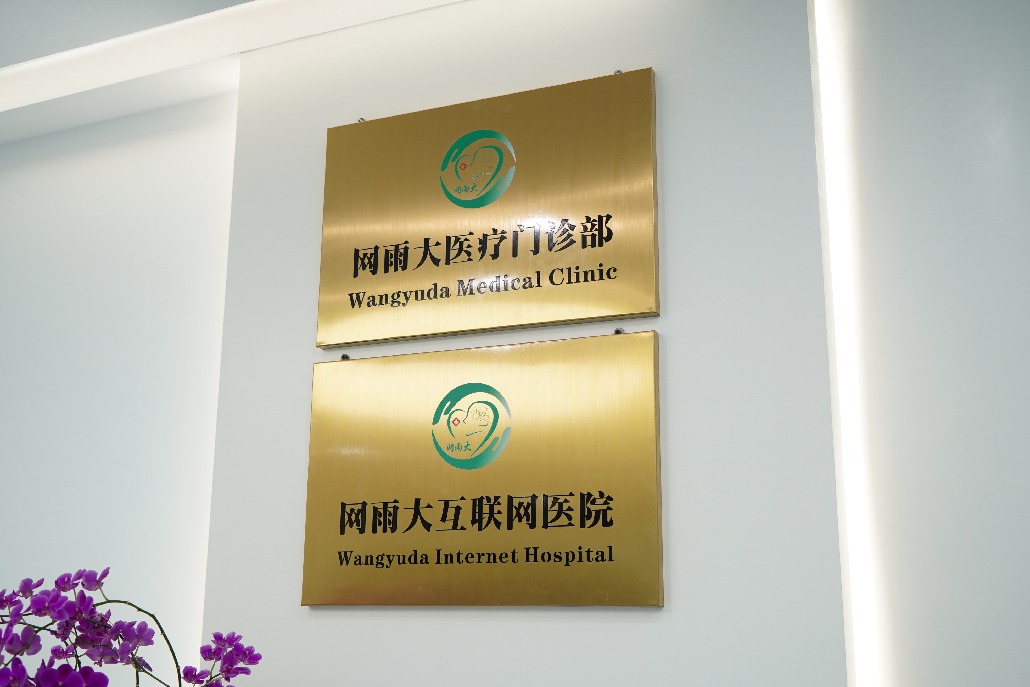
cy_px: 344
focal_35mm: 39
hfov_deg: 49.6
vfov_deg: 34.2
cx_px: 515
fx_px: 1116
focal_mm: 39
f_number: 5
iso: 800
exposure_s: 1/80
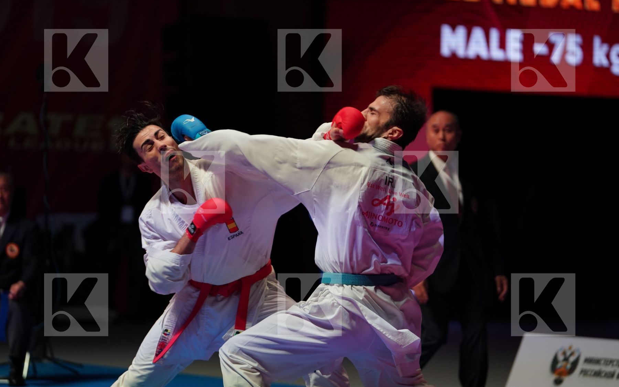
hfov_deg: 14.4
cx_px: 310
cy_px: 182
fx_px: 2446
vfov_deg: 9.0
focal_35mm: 145
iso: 1250
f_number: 2.8
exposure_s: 1/1000
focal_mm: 142
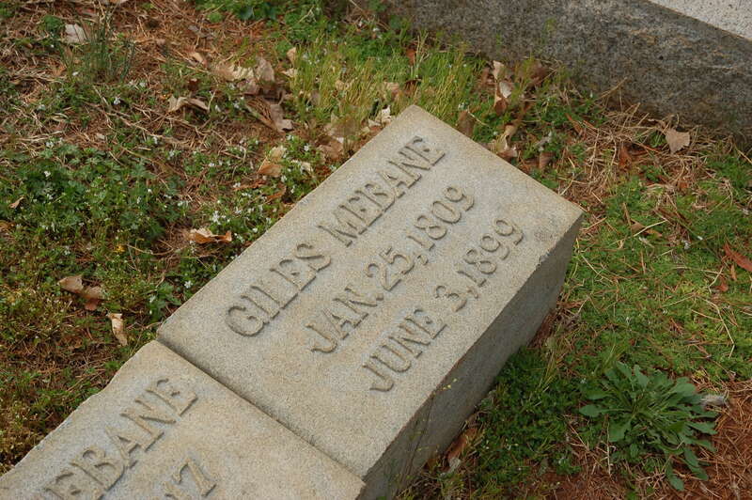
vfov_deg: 23.7
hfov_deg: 35.1
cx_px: 376
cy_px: 250
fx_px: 1190
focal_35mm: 57
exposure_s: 1/160
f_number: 6.3
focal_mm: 38
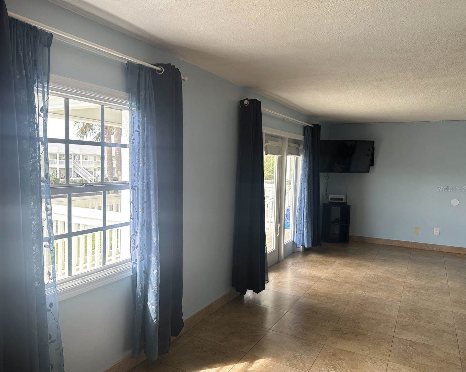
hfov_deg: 65.9
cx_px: 209
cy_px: 188
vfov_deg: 54.9
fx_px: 359
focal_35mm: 26
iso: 80
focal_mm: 6.86
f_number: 1.78
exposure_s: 1/383
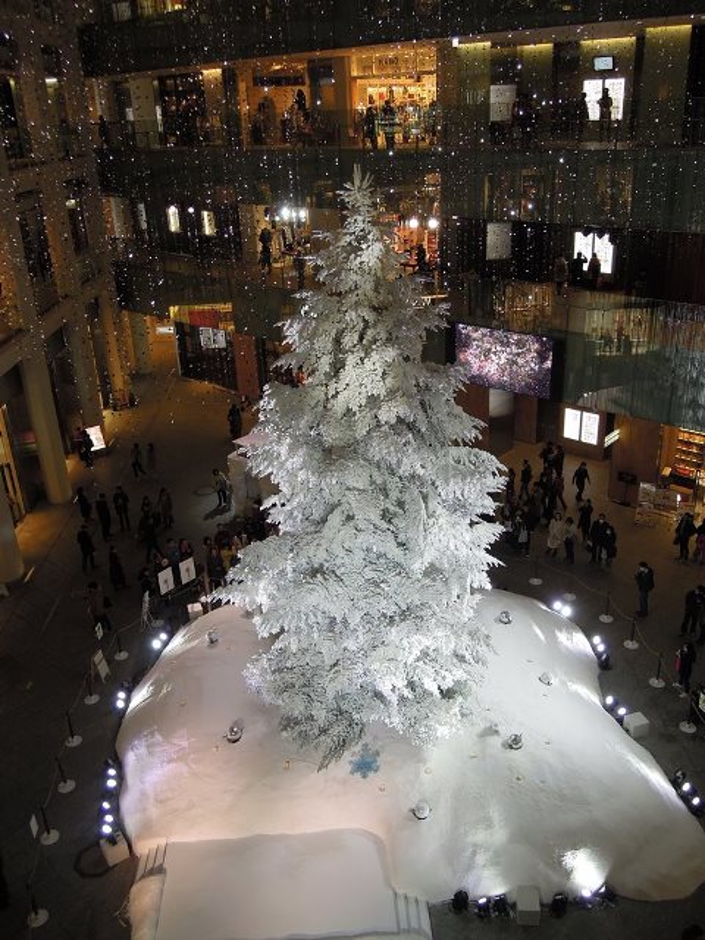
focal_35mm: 31
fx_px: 842
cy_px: 470
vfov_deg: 58.4
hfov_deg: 45.4
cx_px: 352
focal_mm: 5.5
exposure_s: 1/50
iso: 160
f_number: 3
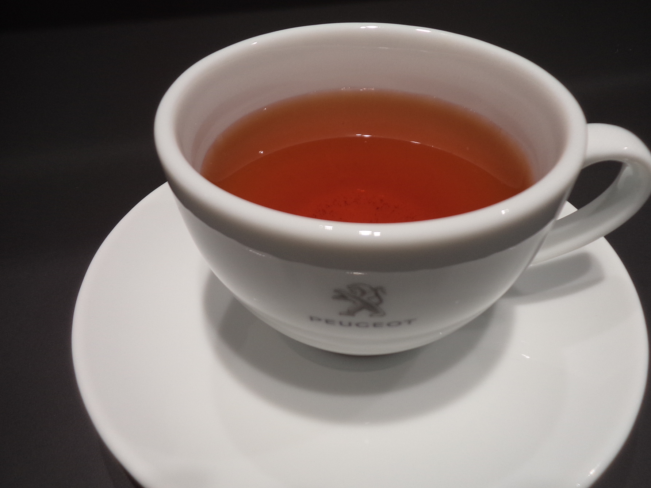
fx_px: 527
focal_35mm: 28
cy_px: 260
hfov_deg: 63.4
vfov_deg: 49.7
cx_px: 338
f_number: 3.3
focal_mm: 4.6
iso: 80
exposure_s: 1/80
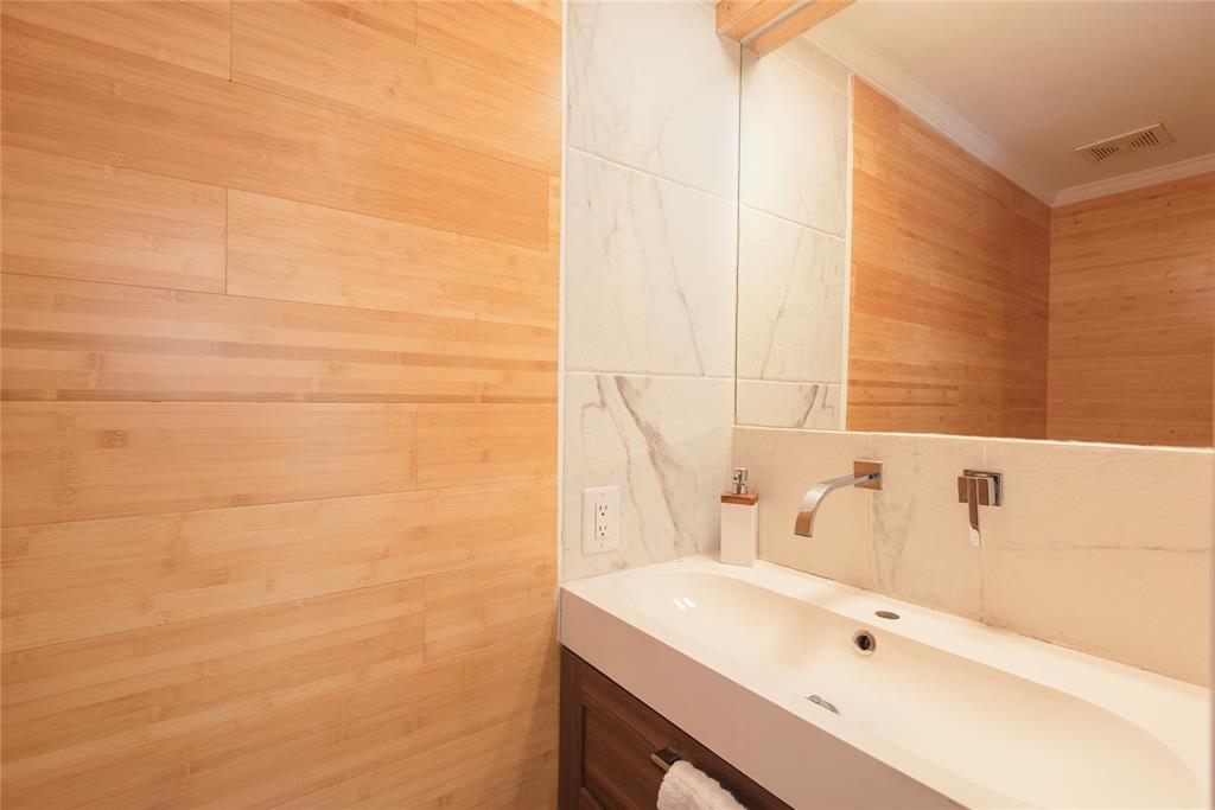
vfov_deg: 73.8
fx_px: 540
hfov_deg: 96.7
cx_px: 608
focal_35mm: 16
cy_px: 405
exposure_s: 1/2.5
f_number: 7.1
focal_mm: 16
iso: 100
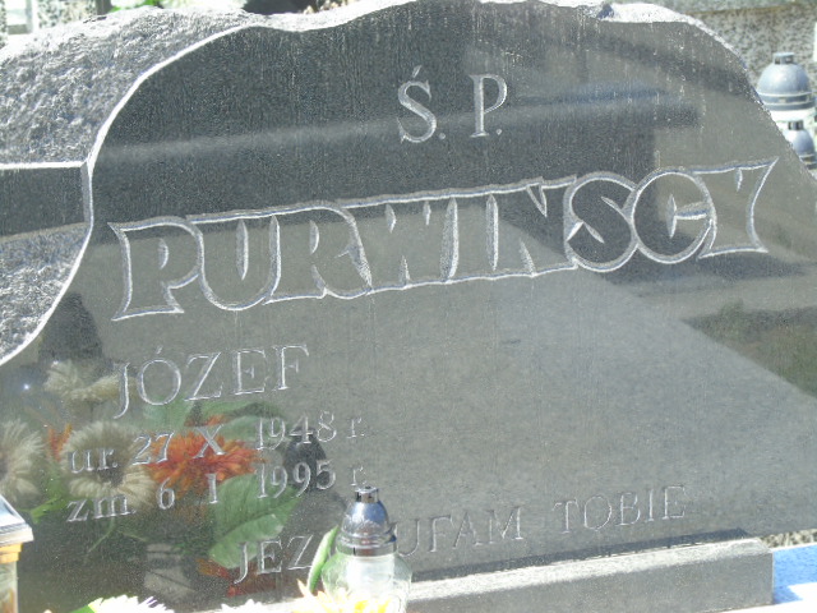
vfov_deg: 12.0
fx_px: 2927
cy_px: 306
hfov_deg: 15.9
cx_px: 408
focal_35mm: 124
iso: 80
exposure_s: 1/60
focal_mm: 22
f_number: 4.6
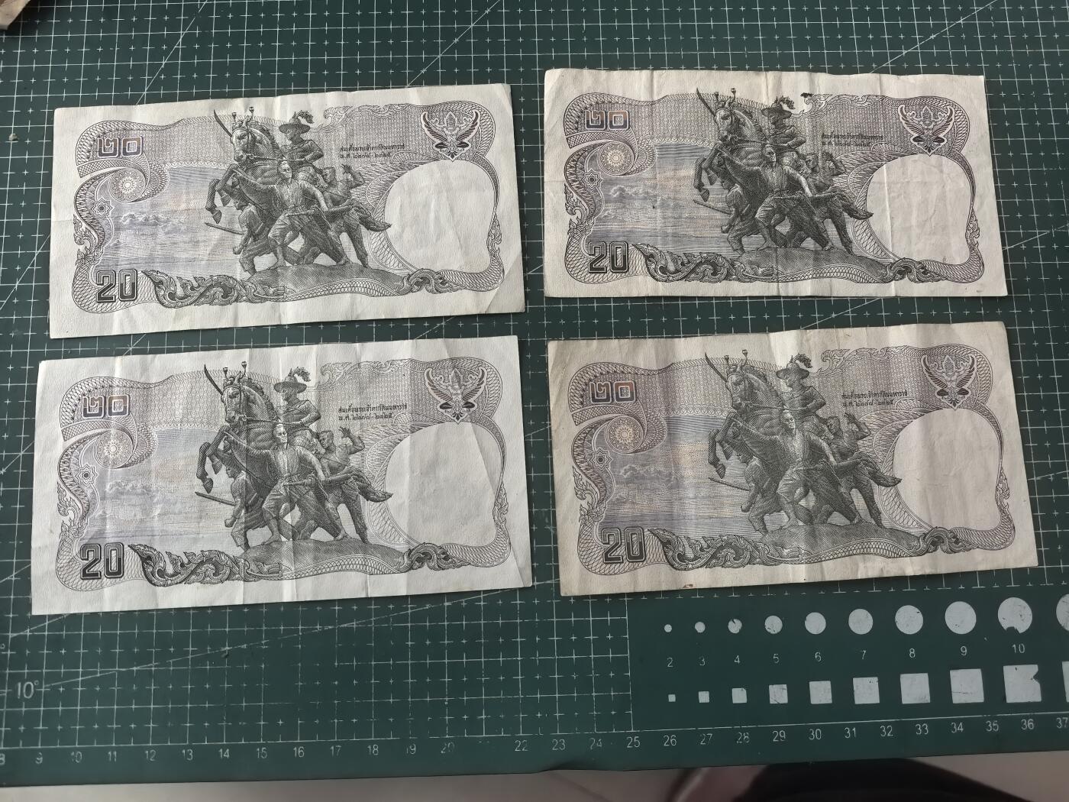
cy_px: 401
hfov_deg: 65.3
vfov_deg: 51.4
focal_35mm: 27
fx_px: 834
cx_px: 534
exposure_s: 1/20
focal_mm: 6.98
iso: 1000
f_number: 2
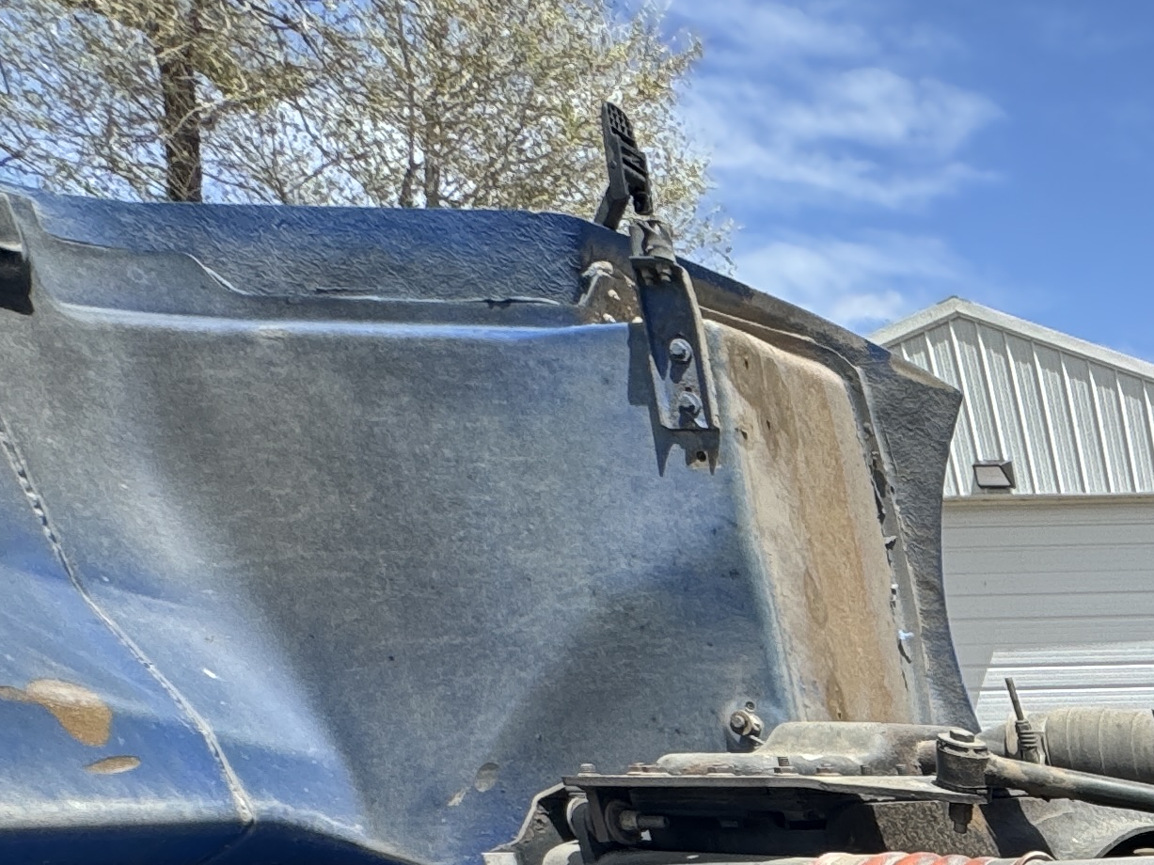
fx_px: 1533
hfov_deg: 25.8
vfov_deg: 24.0
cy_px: 1339
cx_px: 1858
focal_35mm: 46
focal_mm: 2.22
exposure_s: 1/403
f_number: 2.2
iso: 40
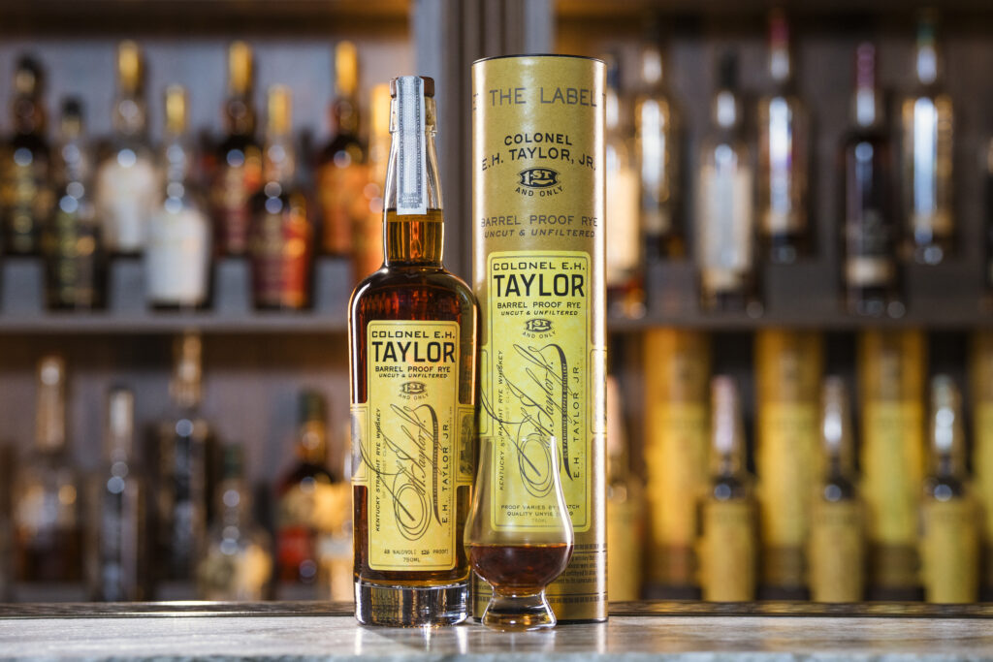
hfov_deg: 22.9
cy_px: 331
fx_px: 2455
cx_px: 496
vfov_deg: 15.4
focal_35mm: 89
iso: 1000
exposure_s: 1/160
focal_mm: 89
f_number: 4.5
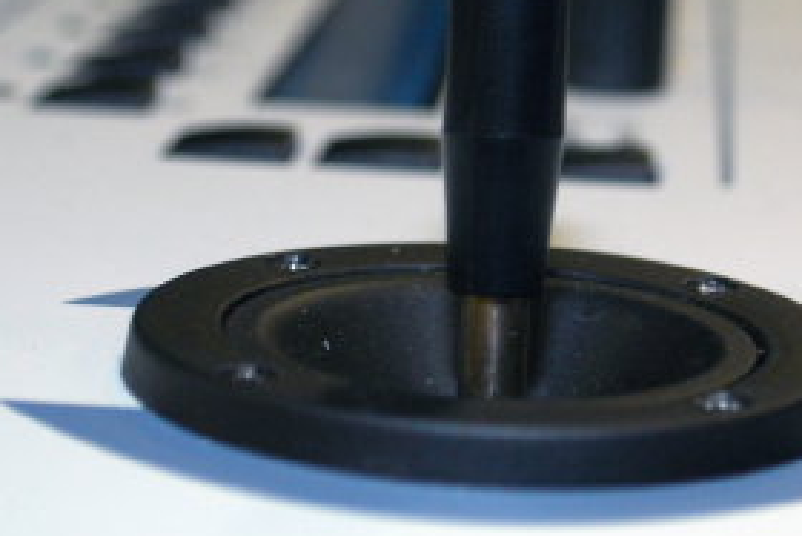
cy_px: 57
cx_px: 566
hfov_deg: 13.5
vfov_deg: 9.0
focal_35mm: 152
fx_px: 3388
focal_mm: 38
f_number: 5.3
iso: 320
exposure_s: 1/60
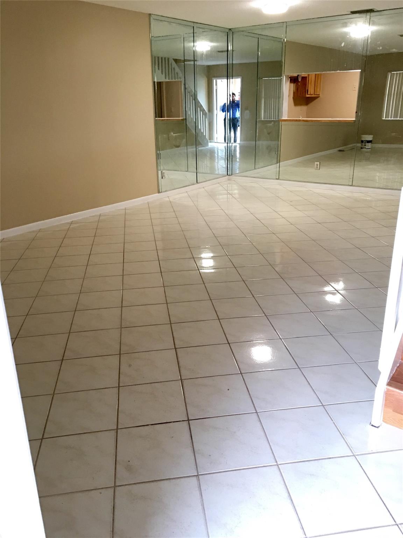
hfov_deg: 48.2
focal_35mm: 29
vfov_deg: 61.7
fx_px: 450
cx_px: 202
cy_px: 269
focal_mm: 4.15
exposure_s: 1/10
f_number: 2.2
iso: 80
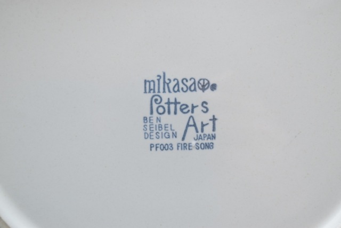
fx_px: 568
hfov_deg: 33.4
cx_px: 170
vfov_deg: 22.6
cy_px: 114
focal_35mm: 60
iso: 800
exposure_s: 1/125
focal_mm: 40
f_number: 5.6
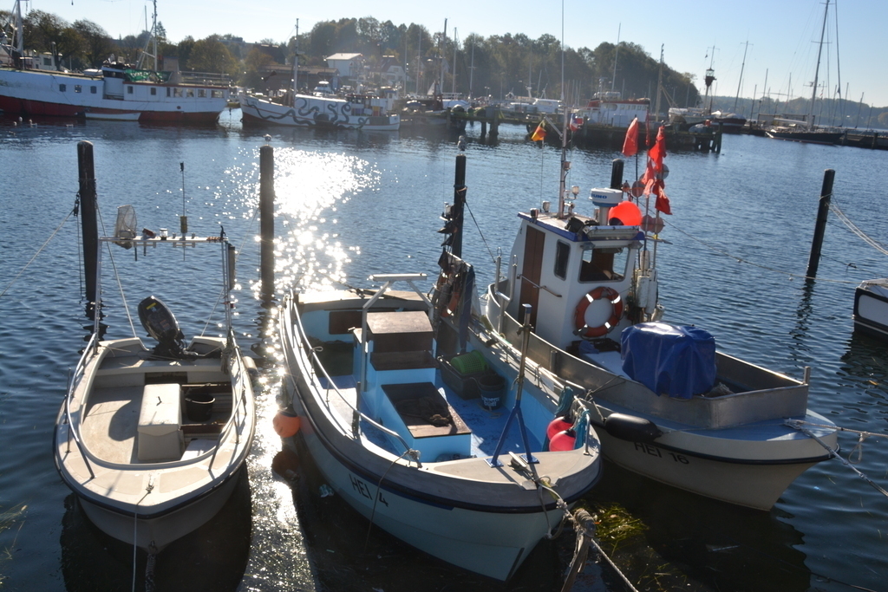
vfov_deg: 41.7
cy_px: 296
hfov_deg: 59.5
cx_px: 444
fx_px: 777
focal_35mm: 32
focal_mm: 21
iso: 100
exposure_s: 1/200
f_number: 13
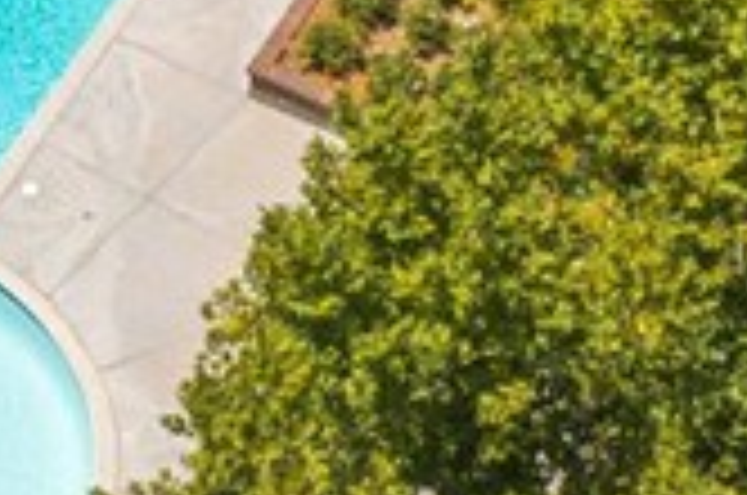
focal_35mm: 173
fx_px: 3583
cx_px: -194
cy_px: -194
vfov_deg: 7.8
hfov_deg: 11.6
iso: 100
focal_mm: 10.26
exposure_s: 1/3200
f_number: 2.8
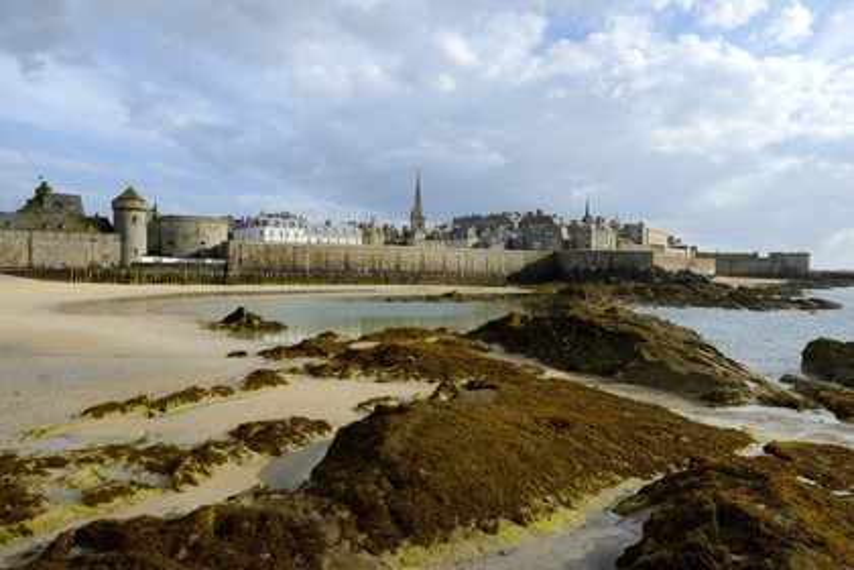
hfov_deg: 73.7
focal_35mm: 24
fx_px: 569
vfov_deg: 53.1
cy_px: 285
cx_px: 427
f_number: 11
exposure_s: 1/250
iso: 200
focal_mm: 24
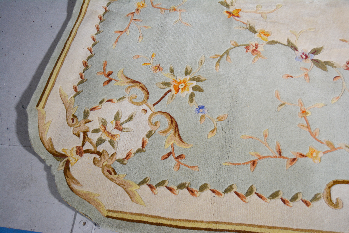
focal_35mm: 36
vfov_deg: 36.9
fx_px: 349
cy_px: 116
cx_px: 174
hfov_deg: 53.1
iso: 800
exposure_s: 1/50
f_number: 3.8
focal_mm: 24
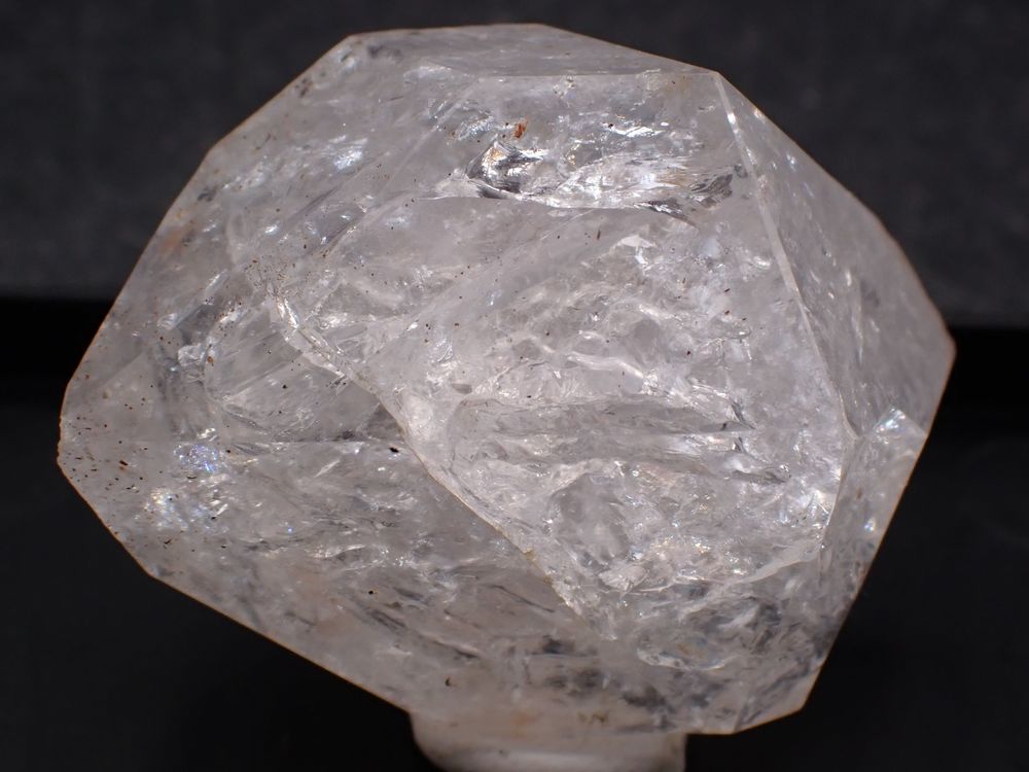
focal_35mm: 100
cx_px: 514
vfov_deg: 14.8
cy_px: 386
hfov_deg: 19.6
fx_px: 2973
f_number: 6.3
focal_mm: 18
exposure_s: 1/400
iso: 250
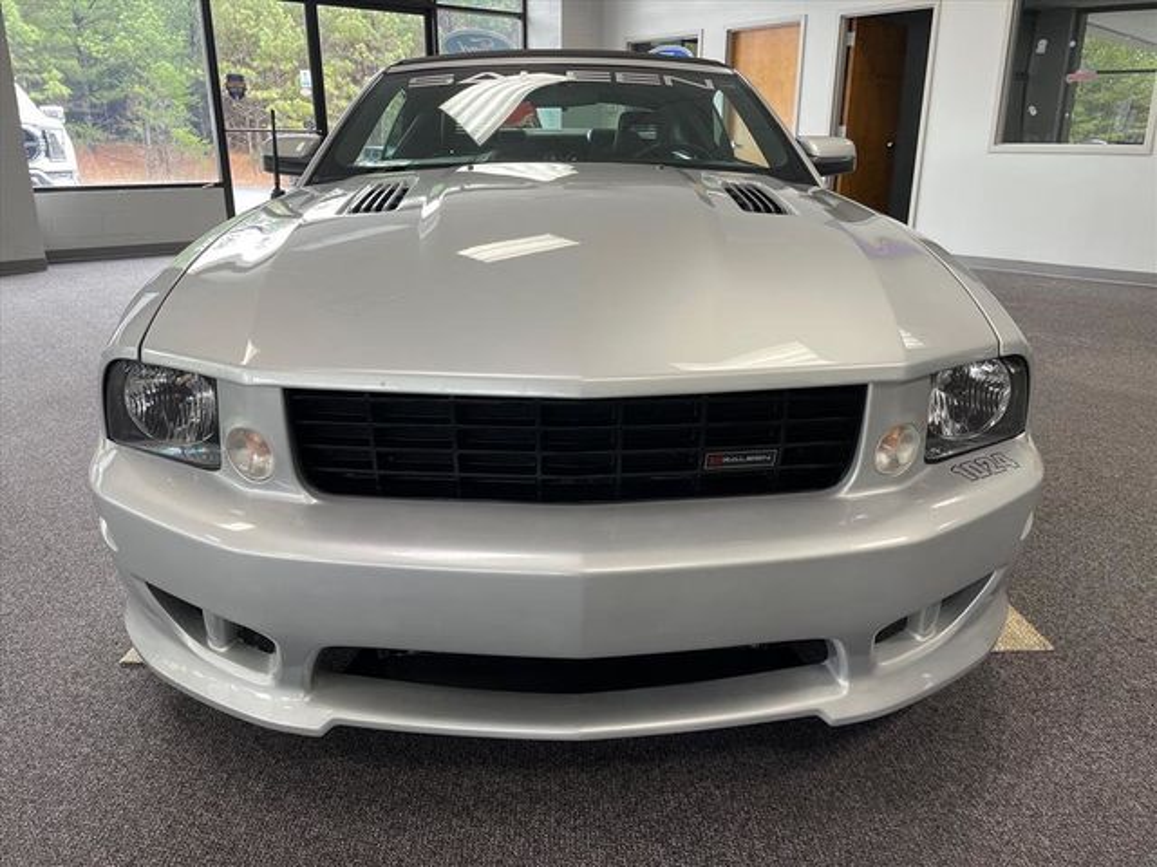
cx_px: 578
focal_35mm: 26
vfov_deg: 53.1
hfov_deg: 67.3
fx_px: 869
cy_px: 434
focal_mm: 4.2
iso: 100
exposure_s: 1/120
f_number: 1.6
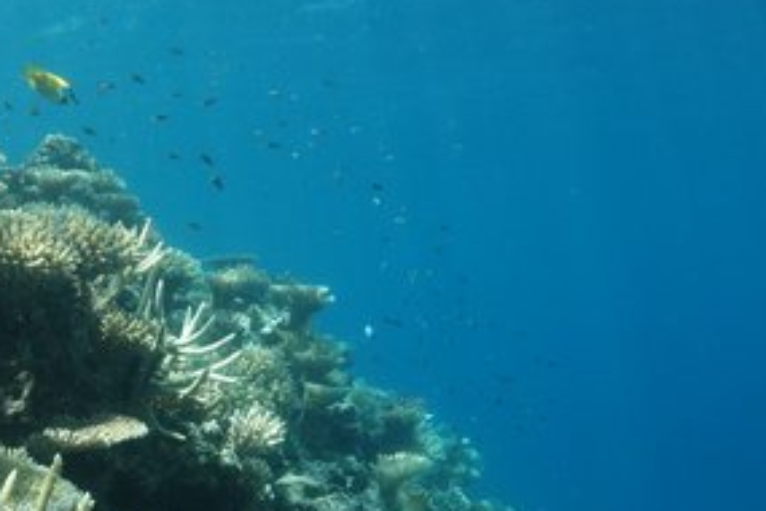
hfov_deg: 32.4
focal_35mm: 59
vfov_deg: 22.5
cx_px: 86
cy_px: 438
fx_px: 1255
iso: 400
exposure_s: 1/400
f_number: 8
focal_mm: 10.4
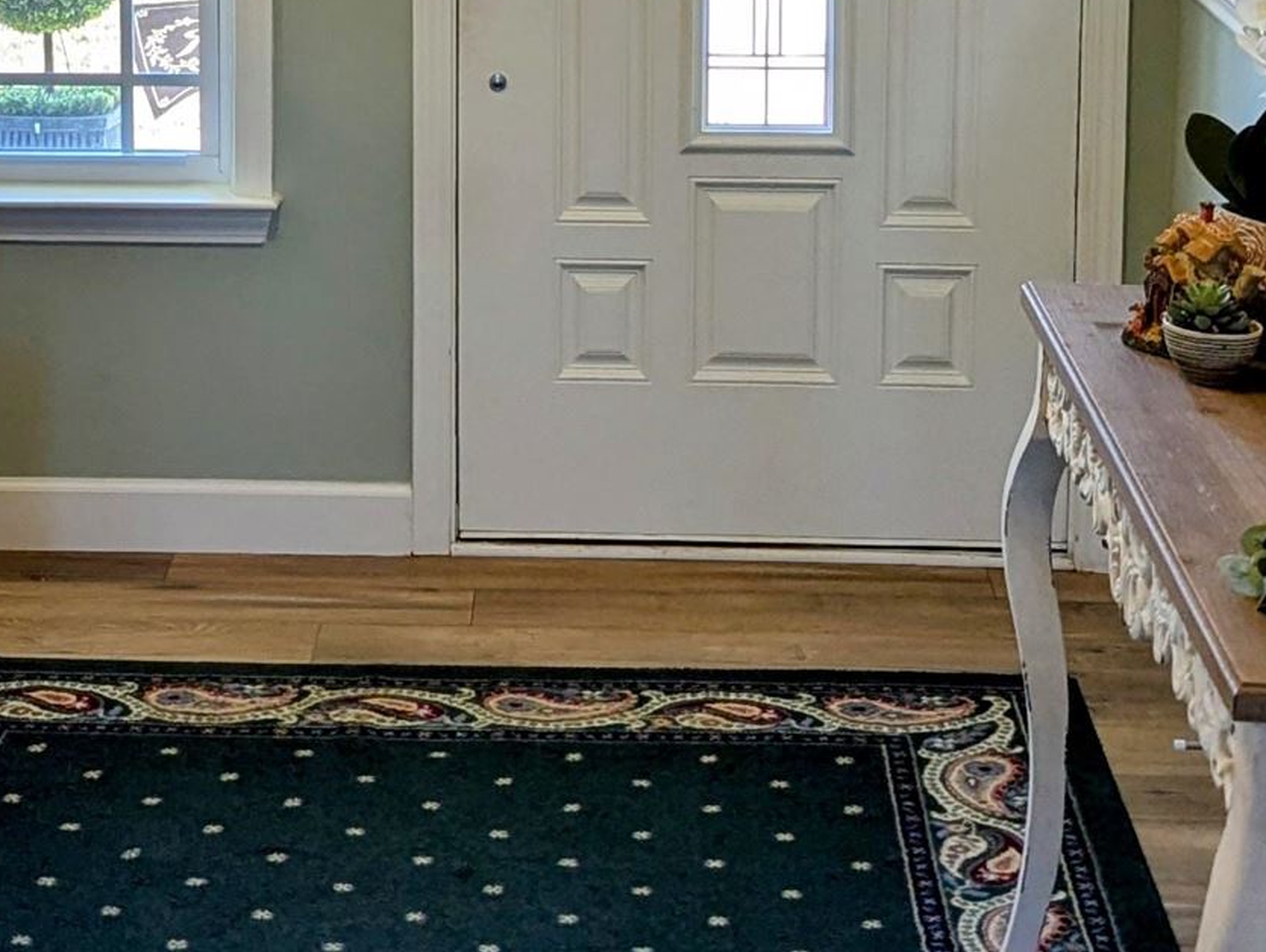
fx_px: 3222
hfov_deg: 22.2
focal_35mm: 88
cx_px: 482
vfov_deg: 16.4
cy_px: -18
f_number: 1.85
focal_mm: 6.81
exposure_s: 1/120
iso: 49
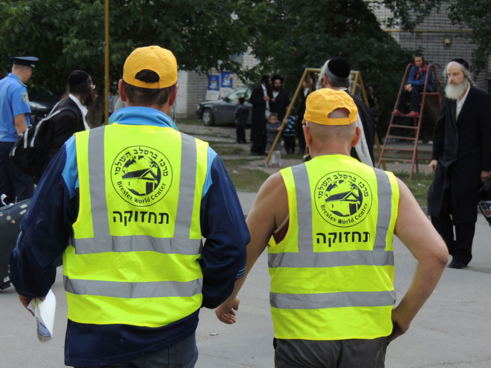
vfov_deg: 14.1
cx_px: 246
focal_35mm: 105
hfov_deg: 18.7
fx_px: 1489
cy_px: 184
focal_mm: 18.7
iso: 250
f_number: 4.2
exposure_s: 1/400
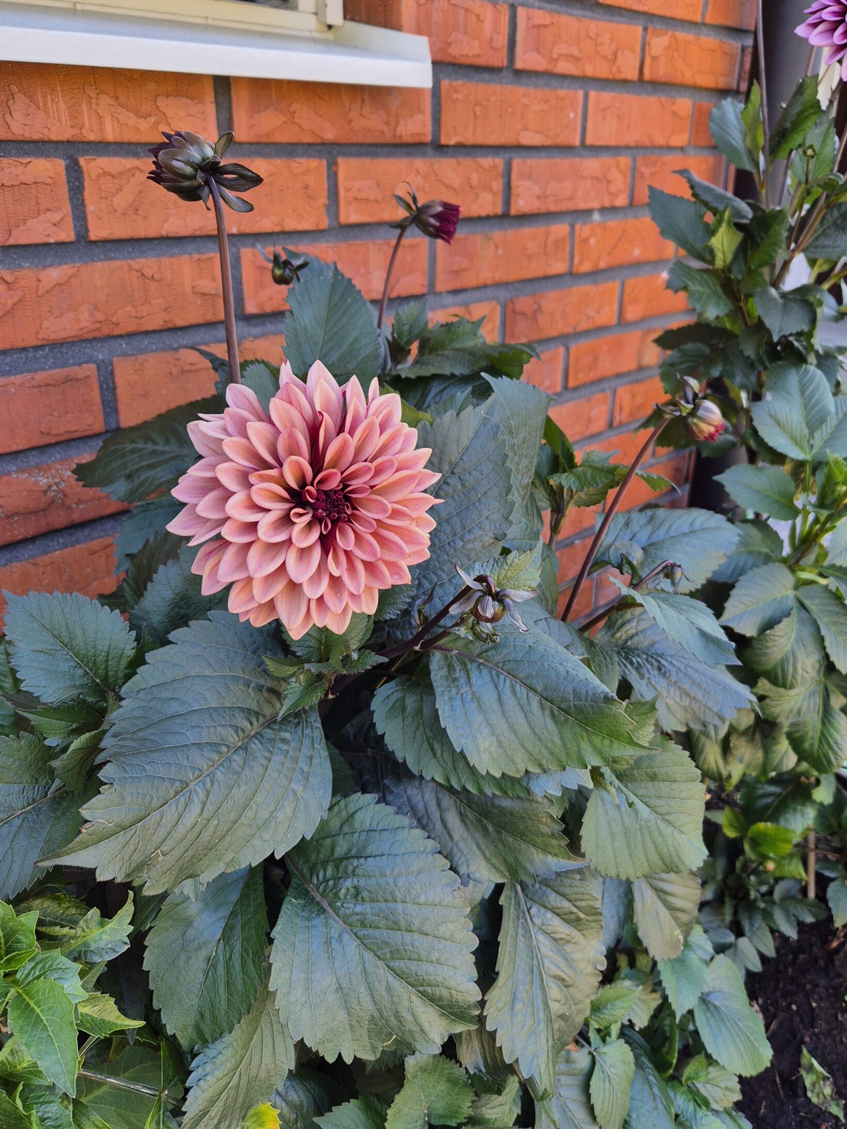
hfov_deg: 51.3
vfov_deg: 65.3
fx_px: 881
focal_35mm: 27
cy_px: 528
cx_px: 459
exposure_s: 1/180
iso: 40
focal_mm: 5.4
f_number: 1.8
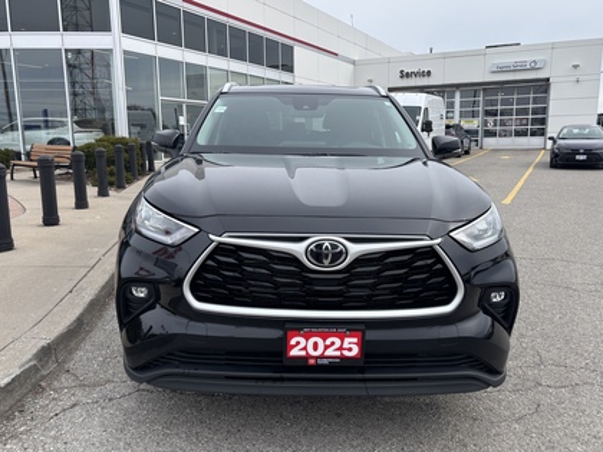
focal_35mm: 26
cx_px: 302
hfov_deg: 67.3
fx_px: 453
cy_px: 226
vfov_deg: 53.1
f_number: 1.6
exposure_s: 1/1984
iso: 50
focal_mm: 5.96
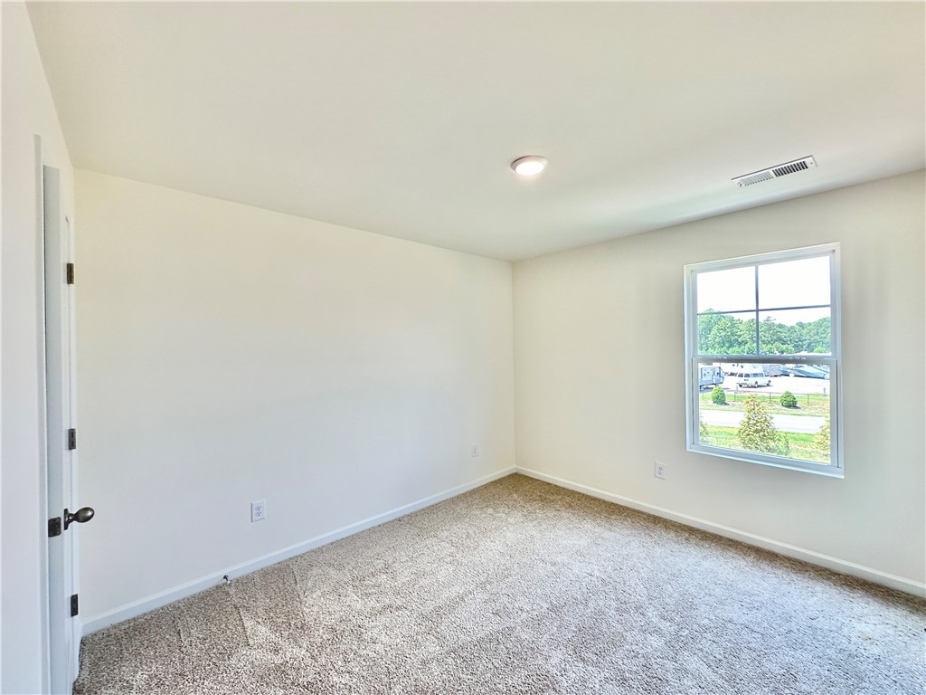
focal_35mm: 14
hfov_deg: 102.1
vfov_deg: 85.7
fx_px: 375
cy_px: 348
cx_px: 463
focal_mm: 2.22
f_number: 2.2
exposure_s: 1/120
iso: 64
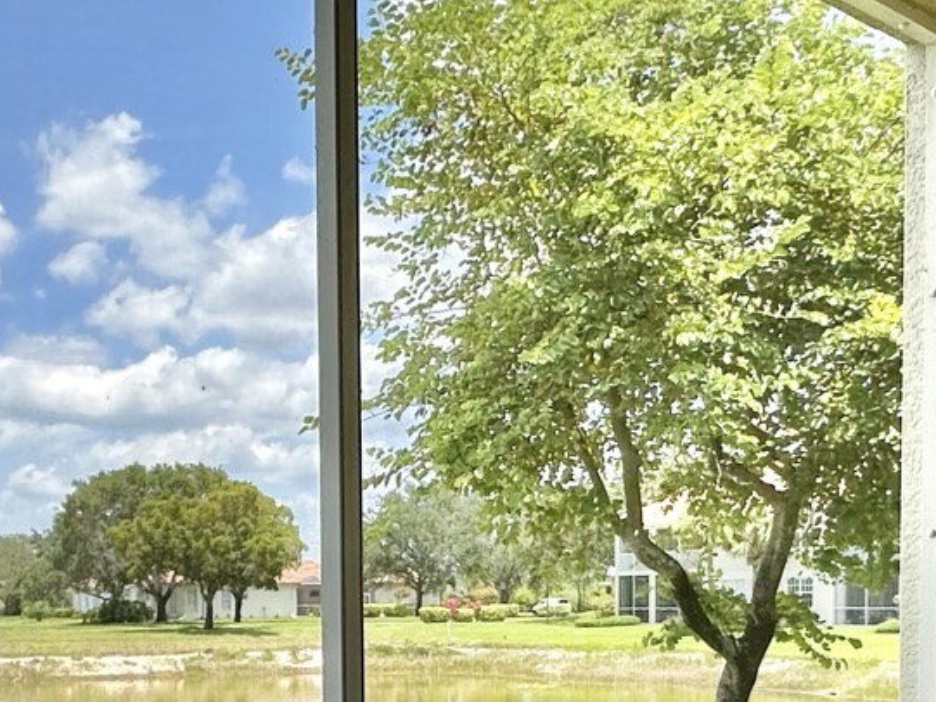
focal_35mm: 53
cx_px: 377
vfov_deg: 26.2
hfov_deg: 36.0
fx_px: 1433
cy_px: 686
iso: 50
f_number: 2.2
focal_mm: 2.22
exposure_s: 1/924
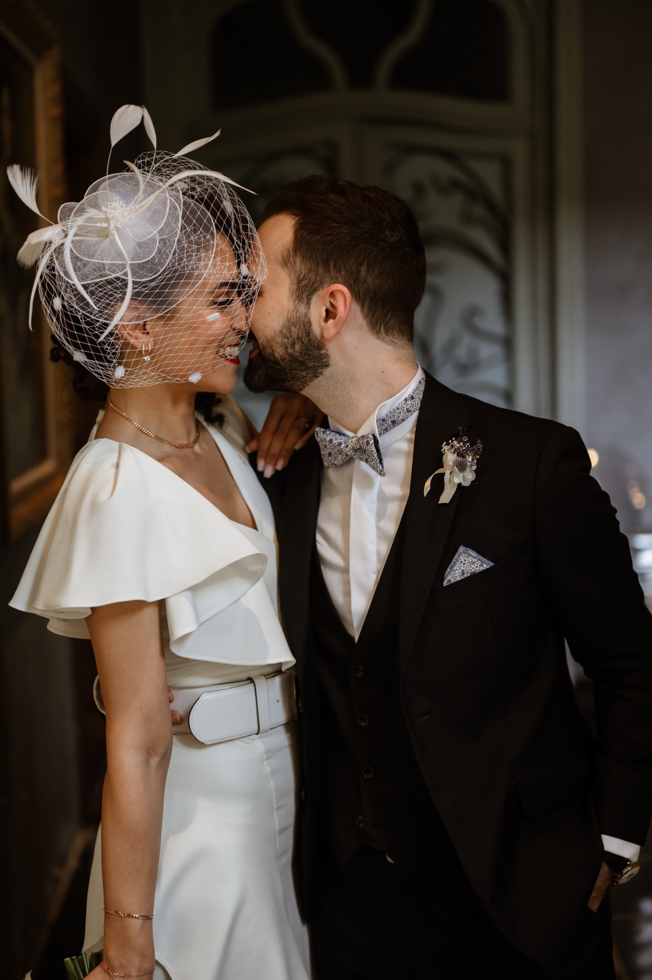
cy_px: 490
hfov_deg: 27.0
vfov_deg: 39.6
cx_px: 326
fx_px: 1360
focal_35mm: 50
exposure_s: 1/320
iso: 400
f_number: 2
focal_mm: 50
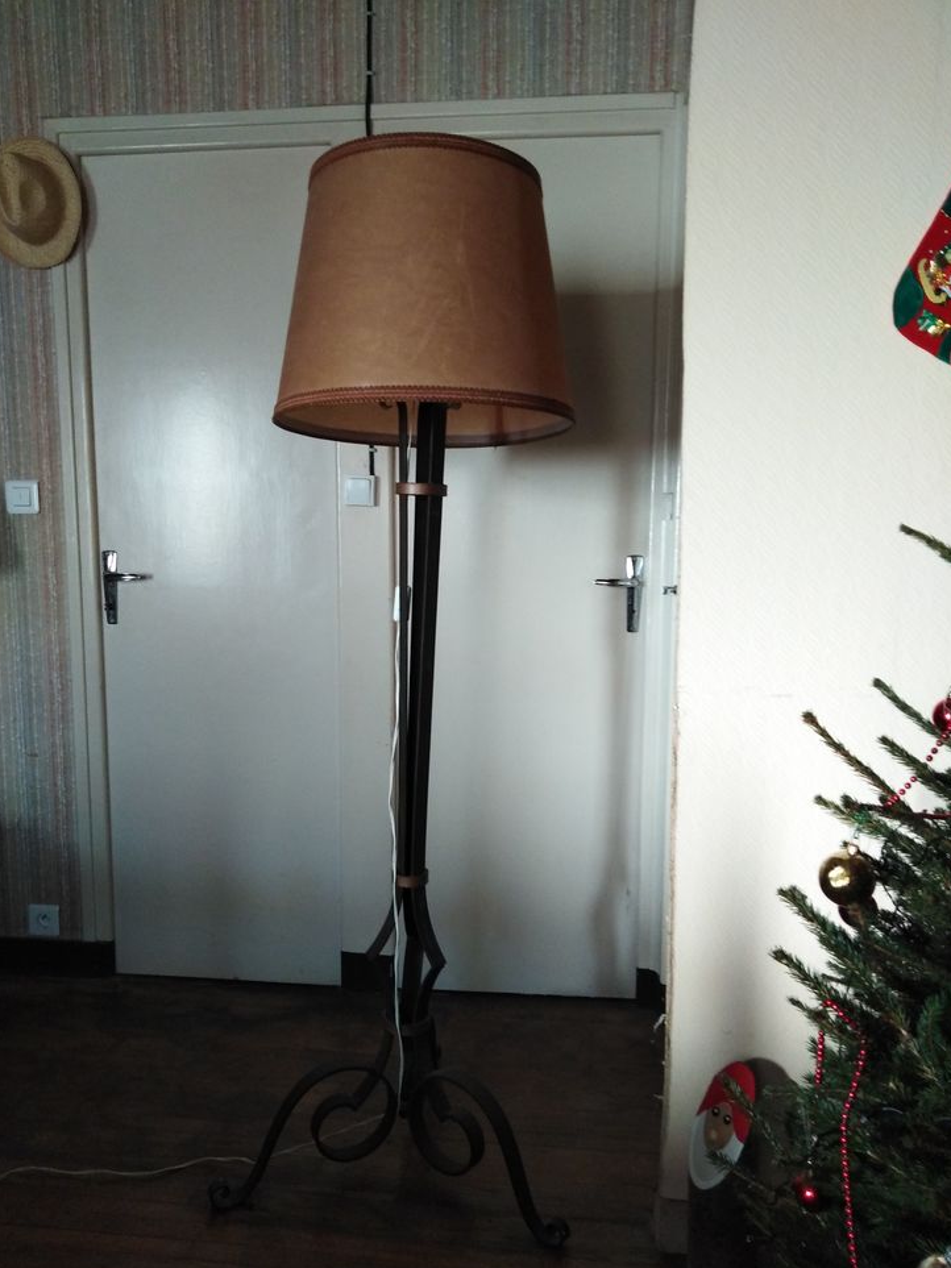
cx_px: 469
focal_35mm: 27
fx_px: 989
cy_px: 656
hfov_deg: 51.3
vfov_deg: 65.3
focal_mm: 3.46
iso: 344
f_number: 2.2
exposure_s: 1/33.3
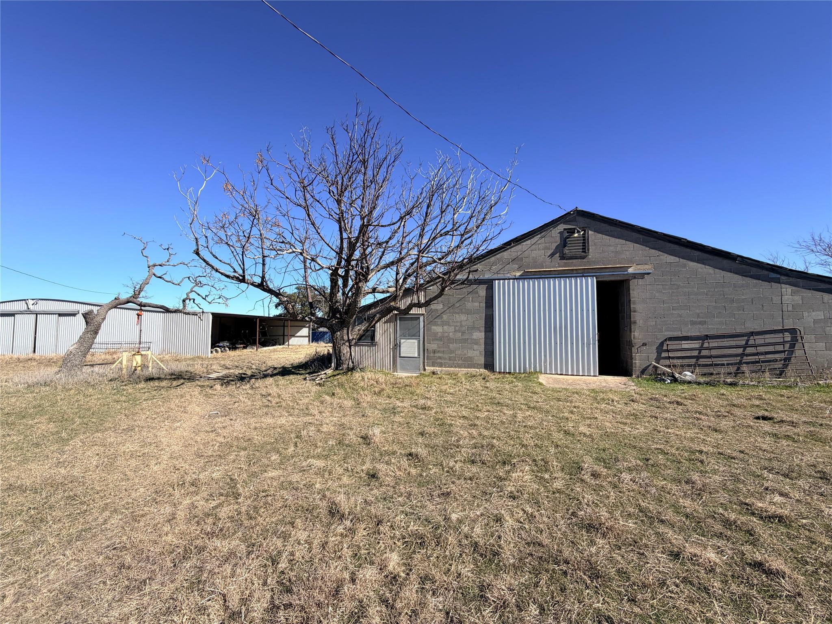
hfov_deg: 102.1
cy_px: 312
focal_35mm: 14
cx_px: 416
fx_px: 336
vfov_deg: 85.7
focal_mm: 2.22
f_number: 2.2
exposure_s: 1/770
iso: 20
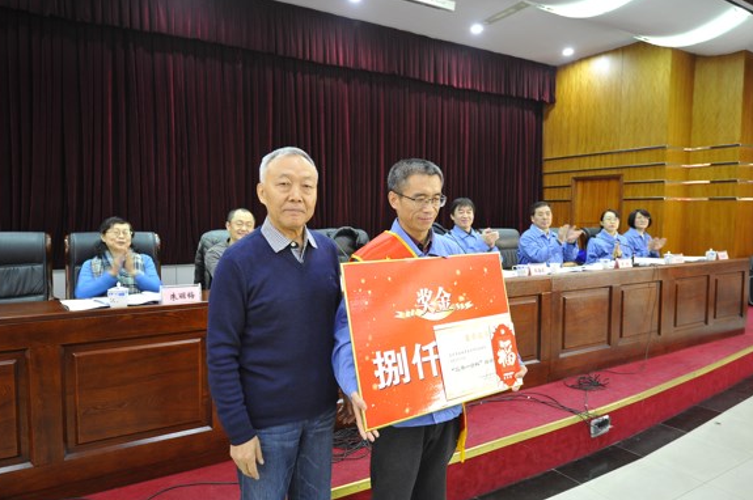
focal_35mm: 24
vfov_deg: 53.0
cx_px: 373
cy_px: 248
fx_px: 501
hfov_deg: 73.8
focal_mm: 23
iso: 1250
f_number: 4
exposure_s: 1/15
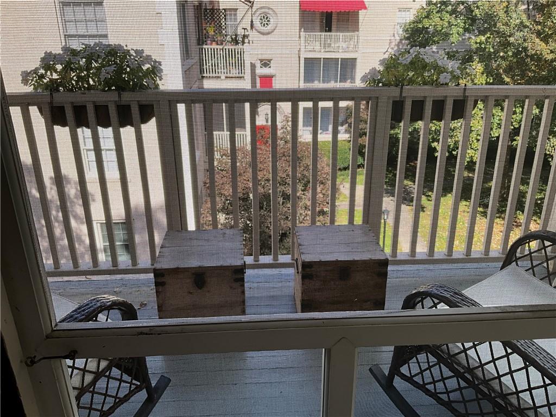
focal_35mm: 29
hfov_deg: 61.7
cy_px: 208
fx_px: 466
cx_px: 278
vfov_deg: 48.2
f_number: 1.8
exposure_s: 1/454
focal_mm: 3
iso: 25
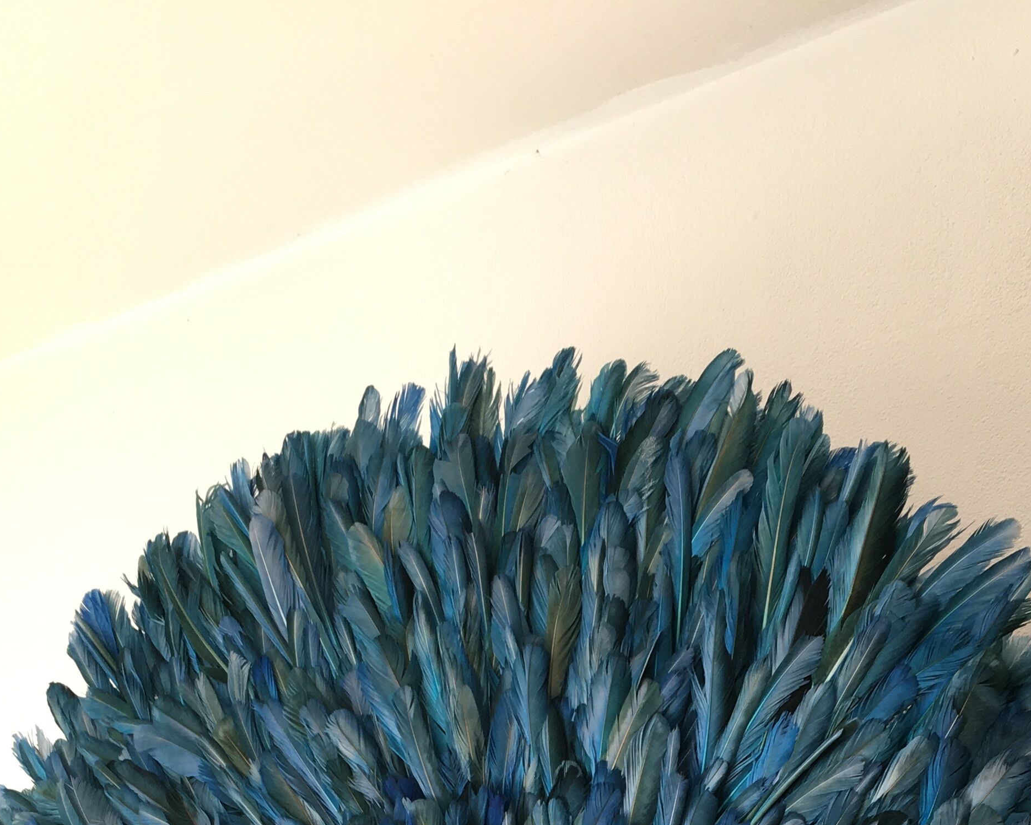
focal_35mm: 61
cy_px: 1110
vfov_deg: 22.1
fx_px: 1861
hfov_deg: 30.9
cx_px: 606
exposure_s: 1/33
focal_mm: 4.15
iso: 32
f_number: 2.2
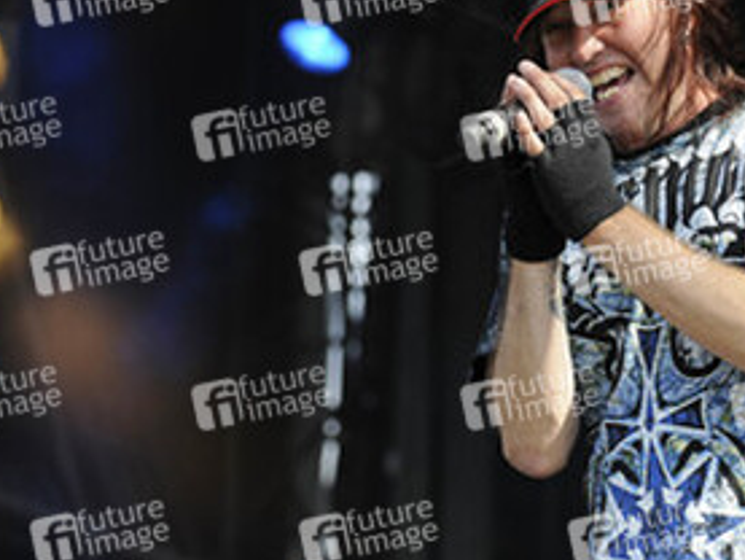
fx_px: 5856
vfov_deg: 5.5
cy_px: 197
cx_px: 566
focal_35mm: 272
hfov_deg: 7.3
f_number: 4.5
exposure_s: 1/640
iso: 320
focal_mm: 116
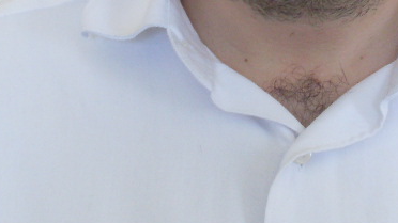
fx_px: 1203
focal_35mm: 114
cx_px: 293
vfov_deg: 10.1
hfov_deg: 18.7
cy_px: -171
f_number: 2.8
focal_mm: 6.3
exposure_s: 1/45
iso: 120
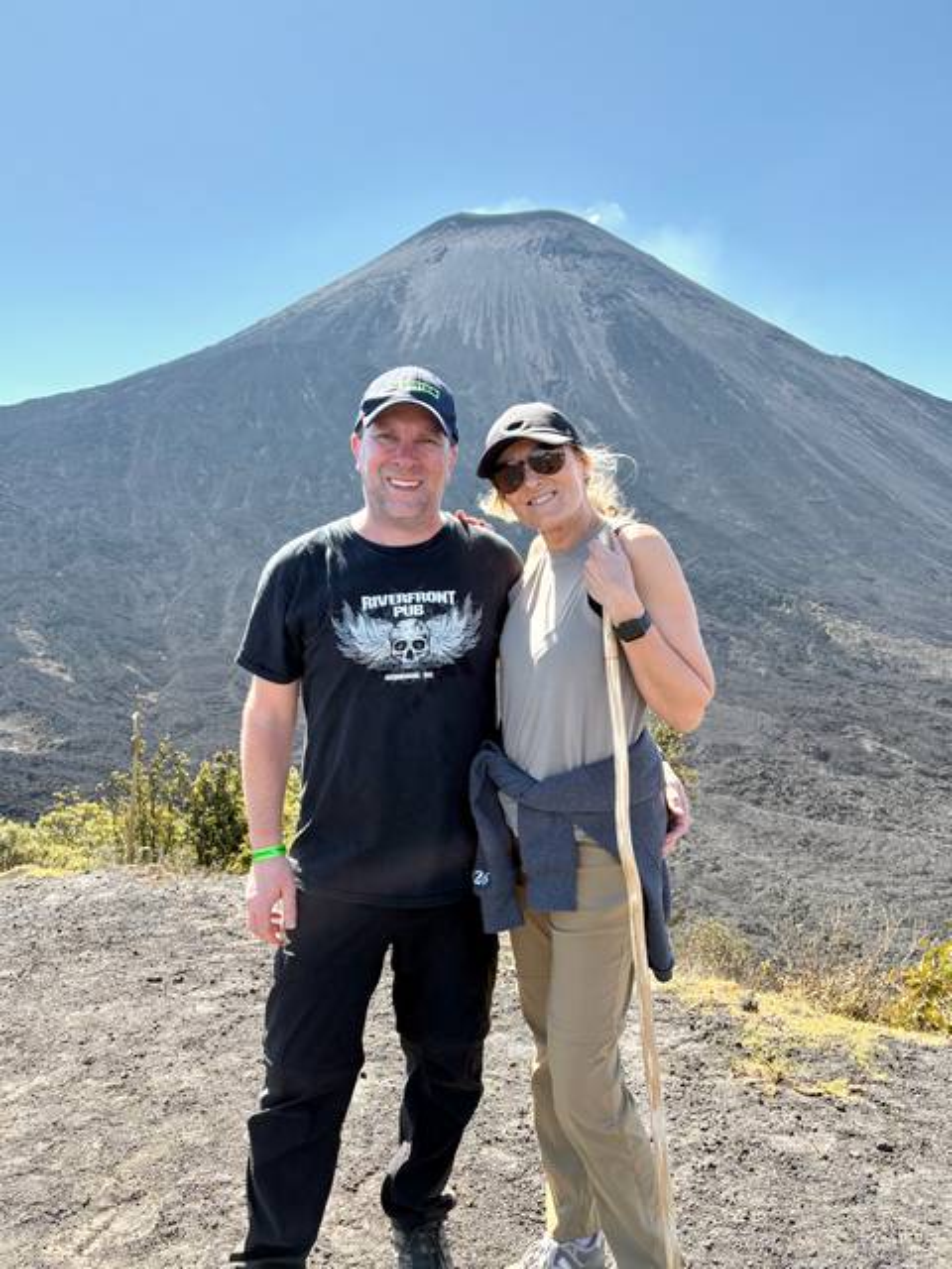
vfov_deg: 67.3
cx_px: 476
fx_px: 953
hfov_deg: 53.1
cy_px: 634
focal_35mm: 26
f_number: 1.6
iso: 64
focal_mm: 5.96
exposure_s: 1/1848
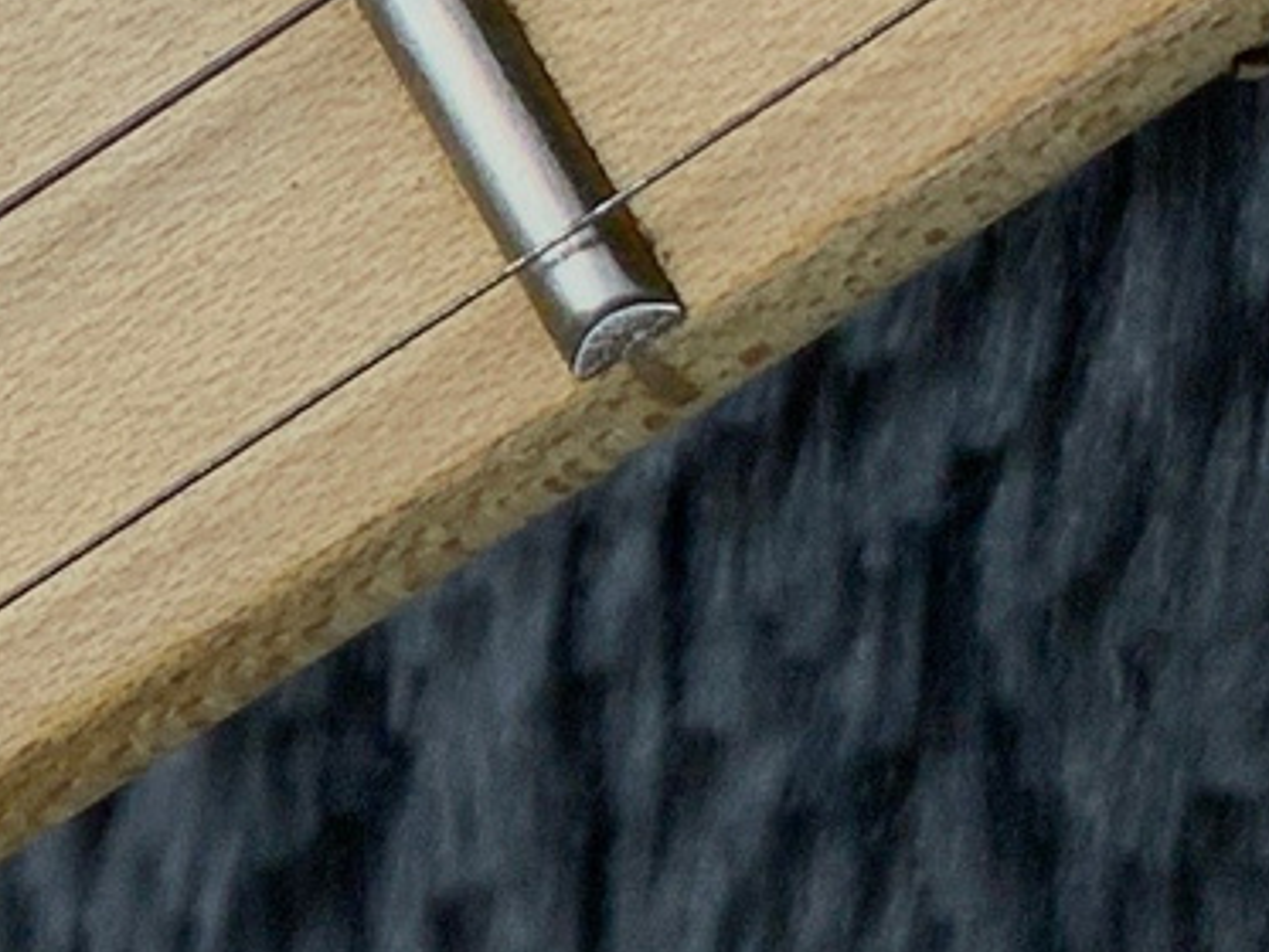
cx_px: -371
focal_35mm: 199
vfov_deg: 7.5
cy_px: 306
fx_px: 7298
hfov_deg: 9.8
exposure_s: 1/120
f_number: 1.8
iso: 32
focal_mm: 3
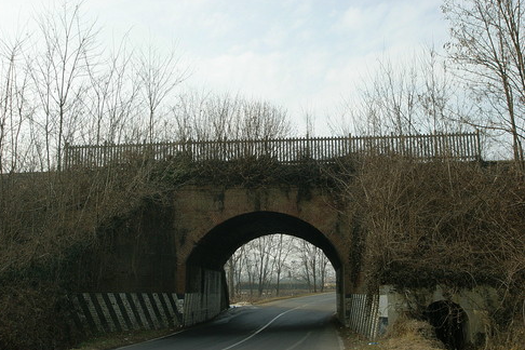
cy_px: 174
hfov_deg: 51.9
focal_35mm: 37
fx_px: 540
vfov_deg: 35.9
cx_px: 256
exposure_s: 1/80
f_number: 11
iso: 100
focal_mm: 24
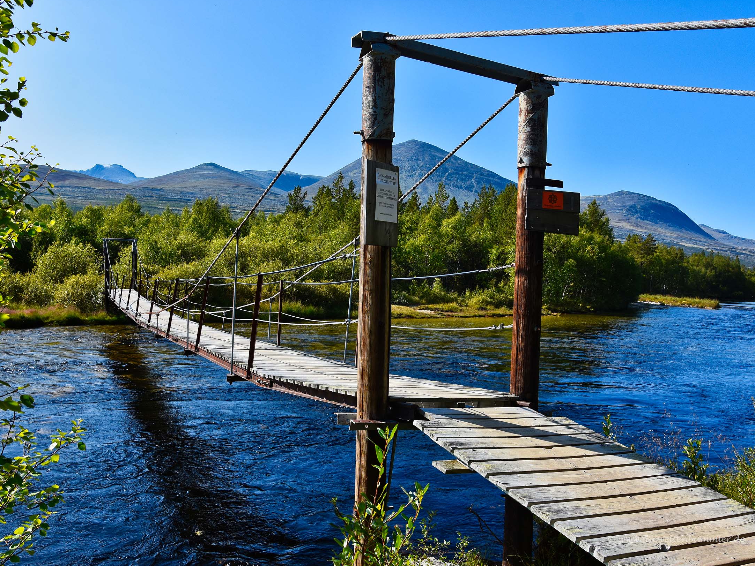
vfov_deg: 46.8
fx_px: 654
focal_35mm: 30
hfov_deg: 59.9
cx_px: 352
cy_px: 280
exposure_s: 1/500
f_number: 8
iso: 220
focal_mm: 18
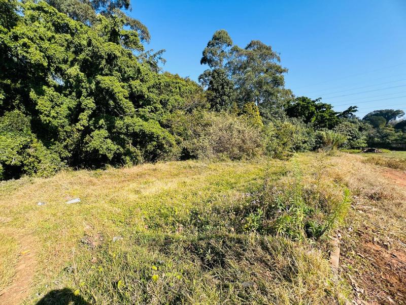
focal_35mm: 13
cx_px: 203
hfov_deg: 106.2
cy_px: 152
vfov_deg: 89.9
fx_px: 152
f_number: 1.8
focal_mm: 1.57
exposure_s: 1/708
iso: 32
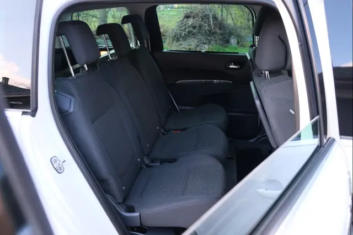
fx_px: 304
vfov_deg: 42.3
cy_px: 118
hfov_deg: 60.3
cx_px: 176
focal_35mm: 31
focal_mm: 20.5
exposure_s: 1/60
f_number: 3.6
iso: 320
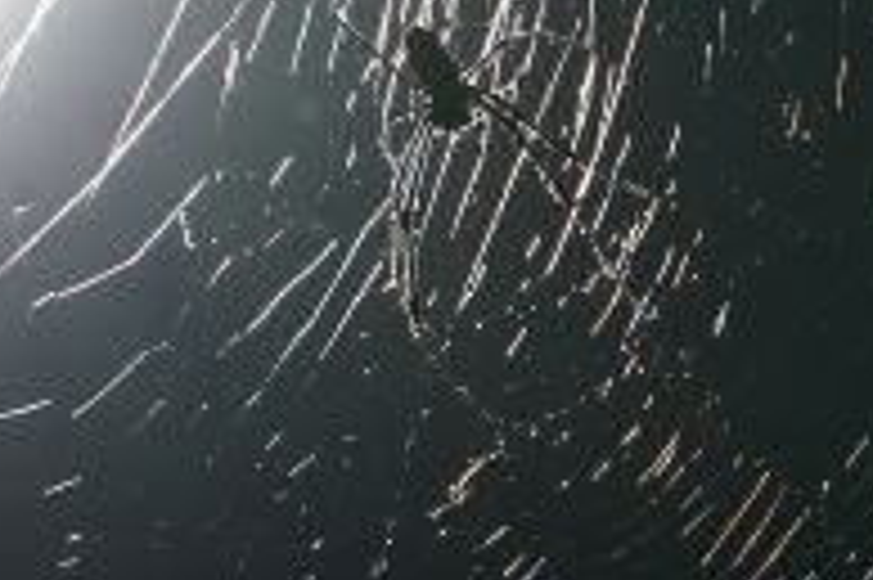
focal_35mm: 1237
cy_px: -11
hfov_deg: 1.7
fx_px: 29971
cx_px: 864
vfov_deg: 1.1
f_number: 22
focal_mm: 200
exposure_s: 1/32000
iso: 400
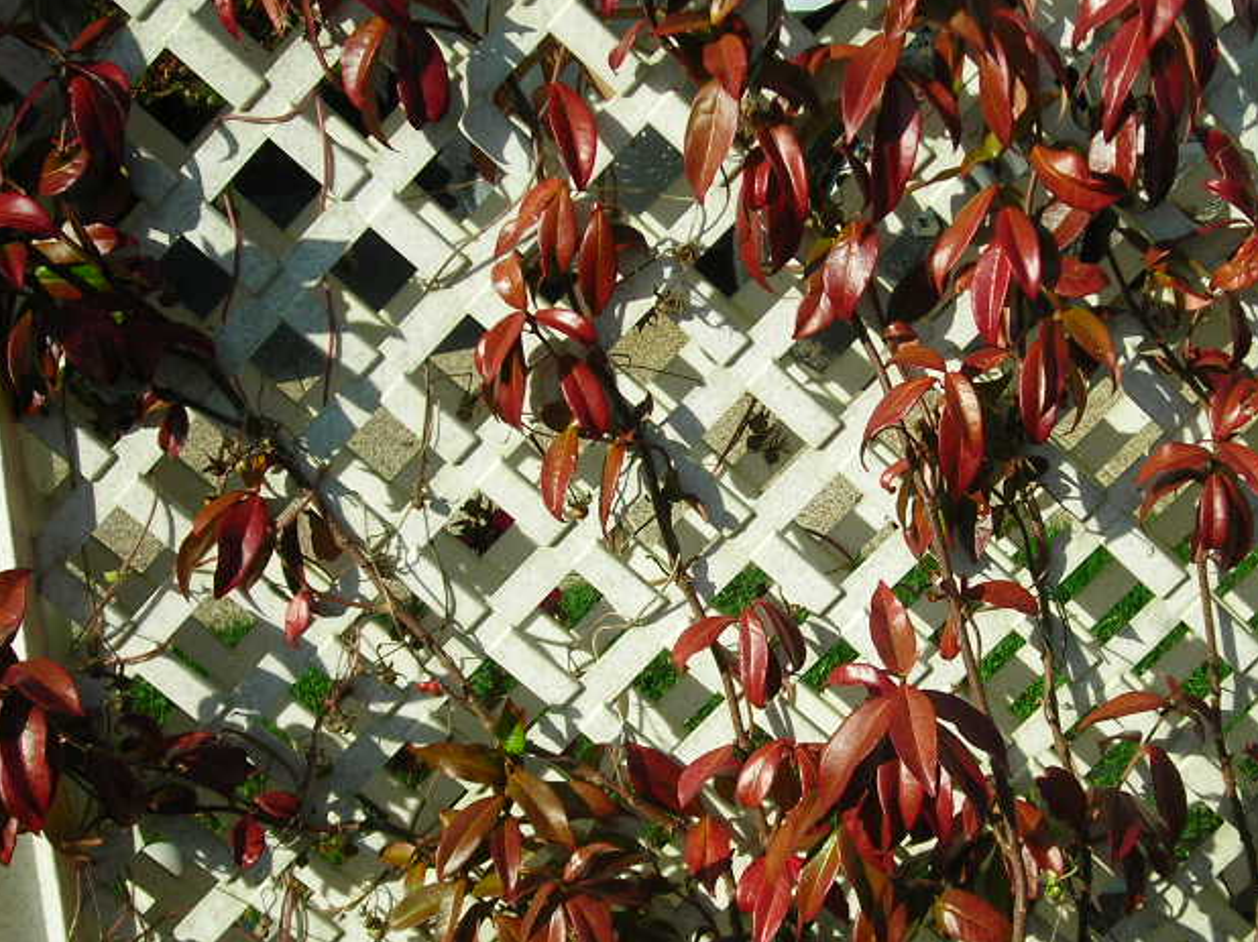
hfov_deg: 30.5
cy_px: 553
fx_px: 2289
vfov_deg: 23.2
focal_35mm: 63
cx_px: 831
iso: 50
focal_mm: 6.3
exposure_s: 1/817
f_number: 3.2
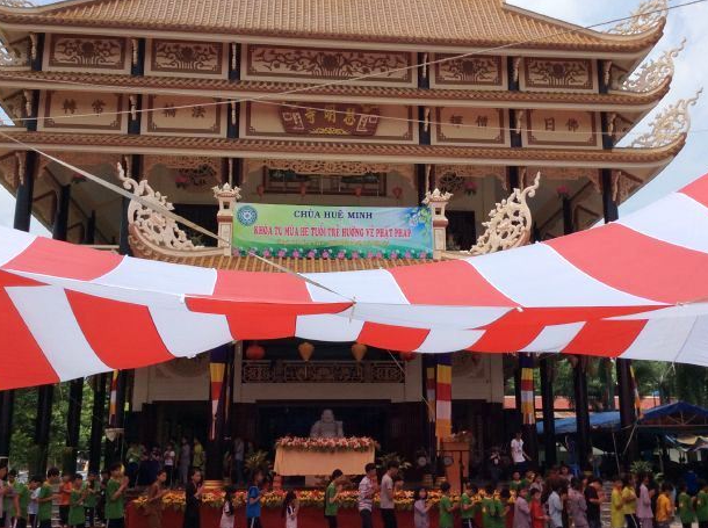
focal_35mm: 42
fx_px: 857
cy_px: 250
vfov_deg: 34.2
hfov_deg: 44.8
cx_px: 380
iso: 32
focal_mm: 3.3
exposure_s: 1/1908
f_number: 2.4
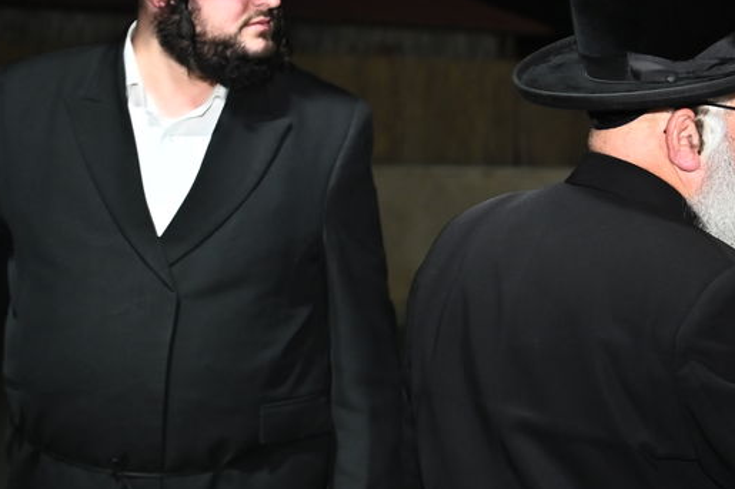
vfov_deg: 10.9
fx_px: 2551
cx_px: 960
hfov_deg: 15.6
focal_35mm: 125
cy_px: 147
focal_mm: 46
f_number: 3.2
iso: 1250
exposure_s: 1/200
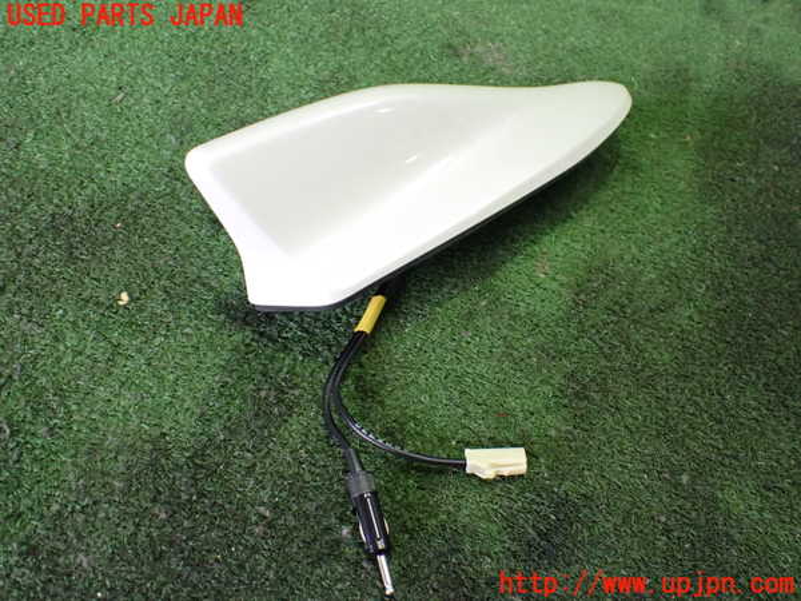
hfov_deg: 60.0
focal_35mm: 30
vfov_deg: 46.8
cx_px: 400
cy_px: 300
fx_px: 694
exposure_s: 1/100
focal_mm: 5.4
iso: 800
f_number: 2.3
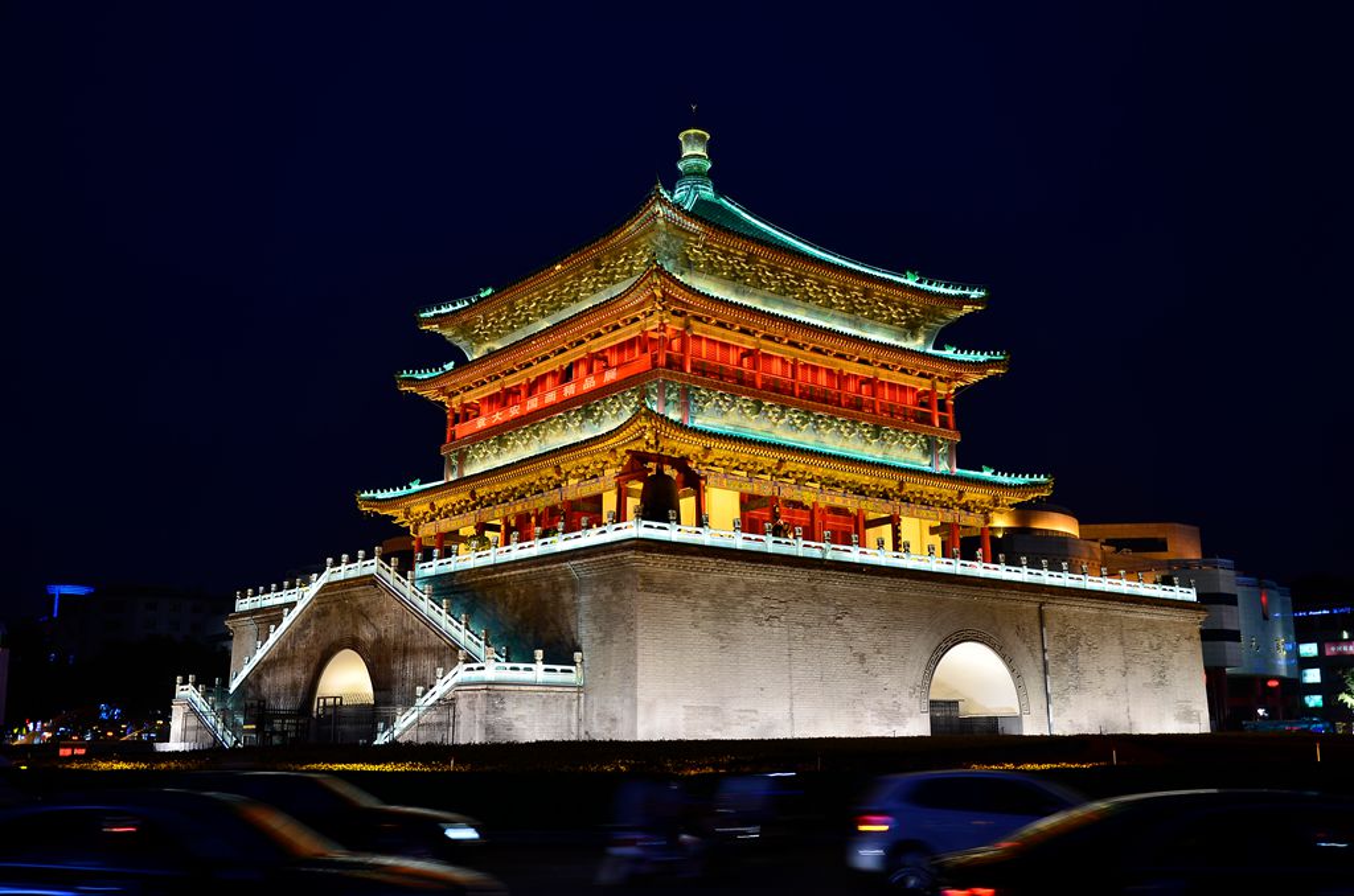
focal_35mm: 36
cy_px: 448
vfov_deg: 36.7
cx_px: 677
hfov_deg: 53.2
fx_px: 1351
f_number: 5.6
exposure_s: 1/6
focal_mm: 24
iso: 100
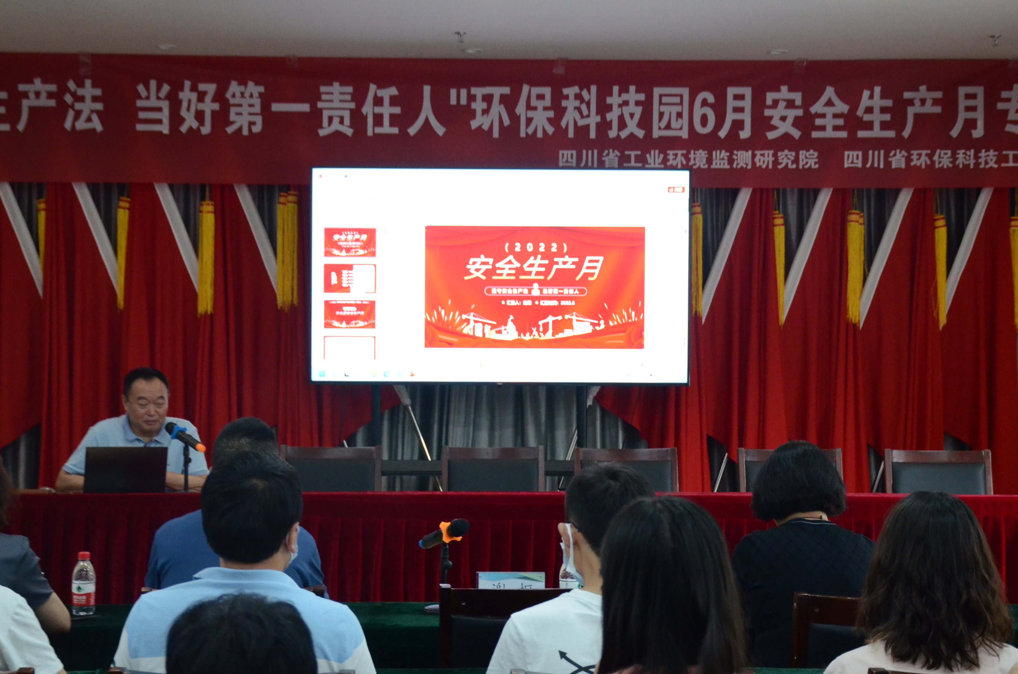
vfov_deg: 18.7
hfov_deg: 27.9
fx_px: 2051
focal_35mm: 73
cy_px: 297
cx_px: 451
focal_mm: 35
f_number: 4.5
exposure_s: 1/80
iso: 1600
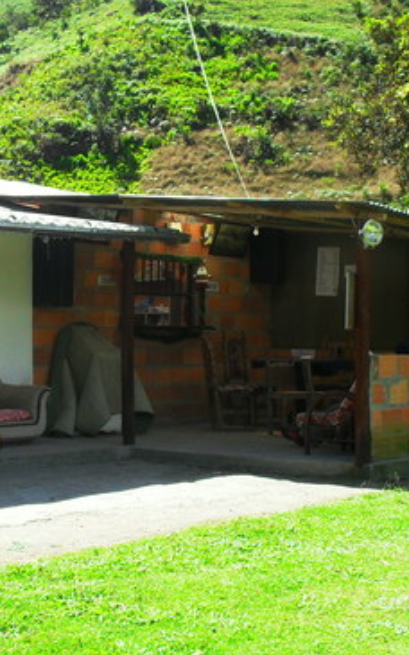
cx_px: 244
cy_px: 382
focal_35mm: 65
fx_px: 1160
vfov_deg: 31.5
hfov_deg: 20.0
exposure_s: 1/125
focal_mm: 6.3
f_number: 8.4
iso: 100
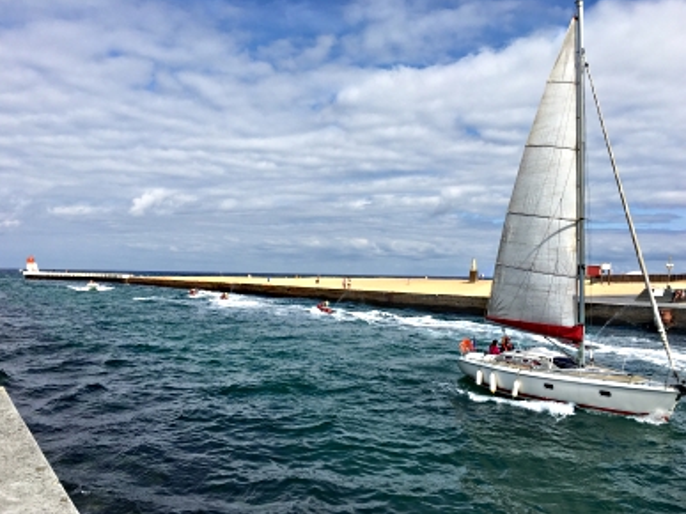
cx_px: 346
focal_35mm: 30
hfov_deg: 60.0
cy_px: 259
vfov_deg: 46.8
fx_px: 594
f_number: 2.2
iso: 25
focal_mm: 4.15
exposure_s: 1/2137
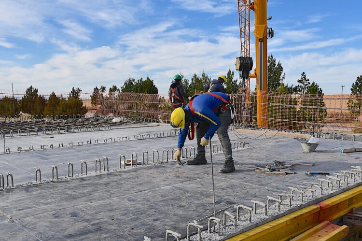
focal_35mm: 36
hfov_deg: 53.2
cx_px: 181
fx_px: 362
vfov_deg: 36.8
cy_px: 120
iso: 100
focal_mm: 24
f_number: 9
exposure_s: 1/320
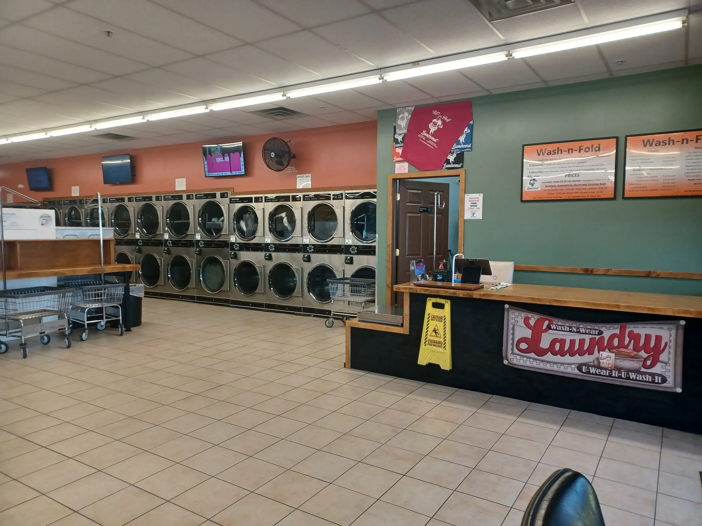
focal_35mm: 25
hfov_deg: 69.4
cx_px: 351
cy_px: 263
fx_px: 507
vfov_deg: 54.9
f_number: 1.8
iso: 160
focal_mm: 4.6
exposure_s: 1/50
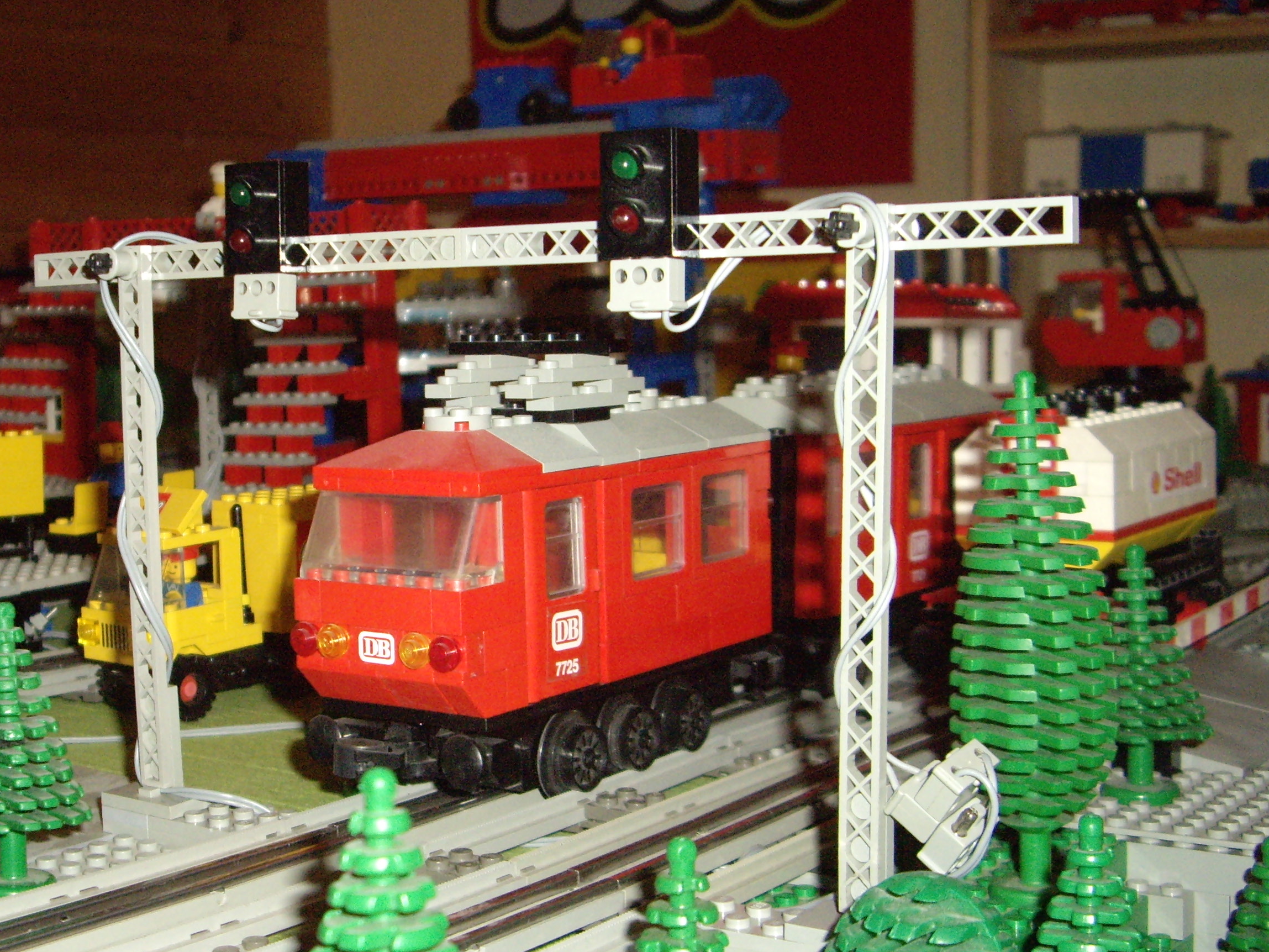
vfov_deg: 27.0
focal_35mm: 54
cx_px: 438
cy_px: 517
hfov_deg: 35.2
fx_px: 1980
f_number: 2.8
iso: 400
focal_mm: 7.9
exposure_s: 1/40
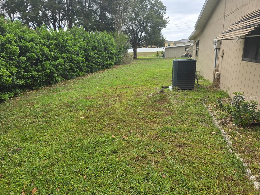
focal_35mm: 23
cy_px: 98
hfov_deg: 73.9
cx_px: 130
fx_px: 173
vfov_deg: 58.9
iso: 25
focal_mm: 5.4
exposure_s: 1/641
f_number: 1.8
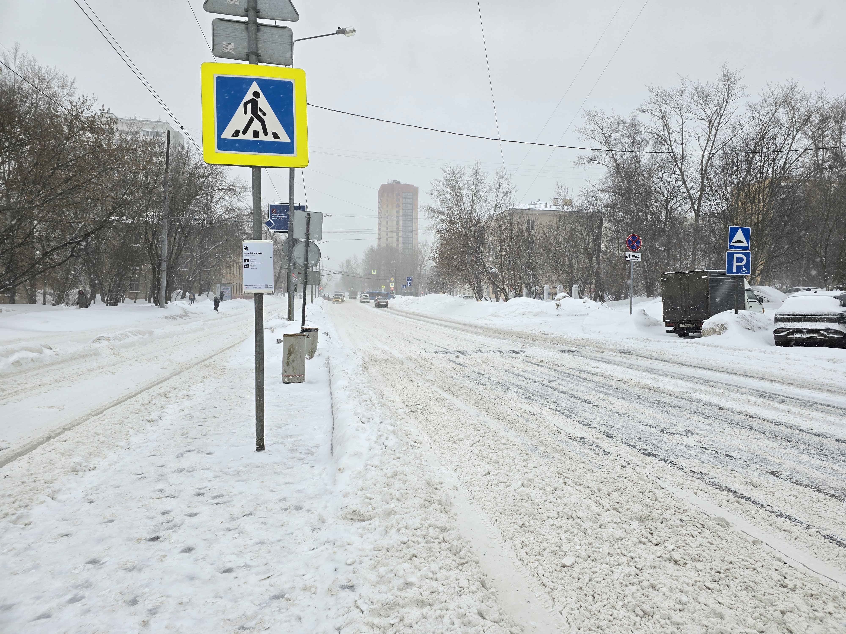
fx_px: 562
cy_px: 317
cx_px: 423
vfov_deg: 58.9
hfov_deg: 73.9
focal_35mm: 23
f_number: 1.7
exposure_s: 1/285
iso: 12
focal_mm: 6.3
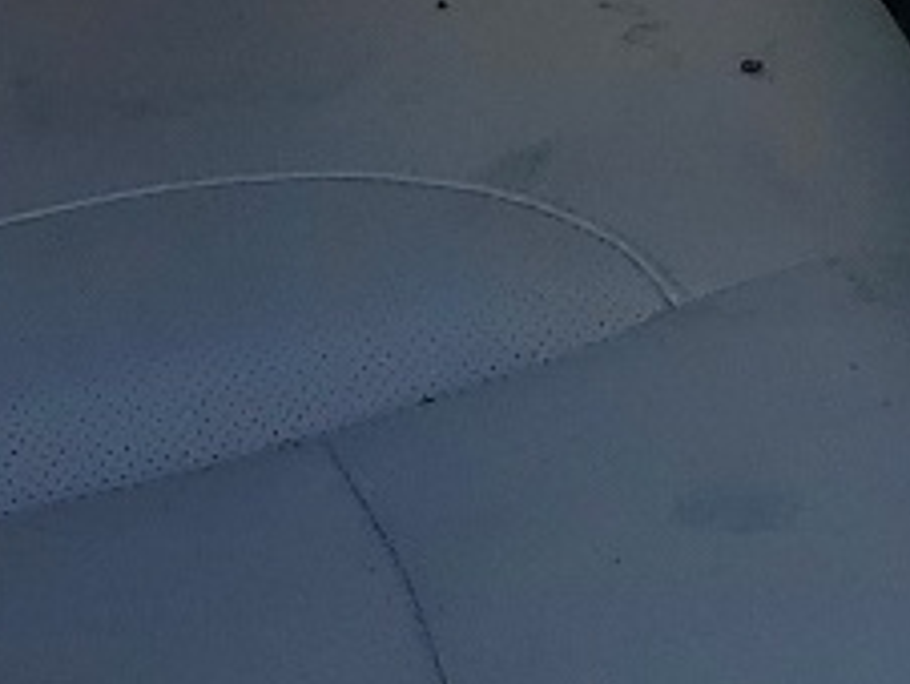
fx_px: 4842
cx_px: 266
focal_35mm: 184
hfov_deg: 10.7
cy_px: -624
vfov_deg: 7.8
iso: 50
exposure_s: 1/1250
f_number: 1.5
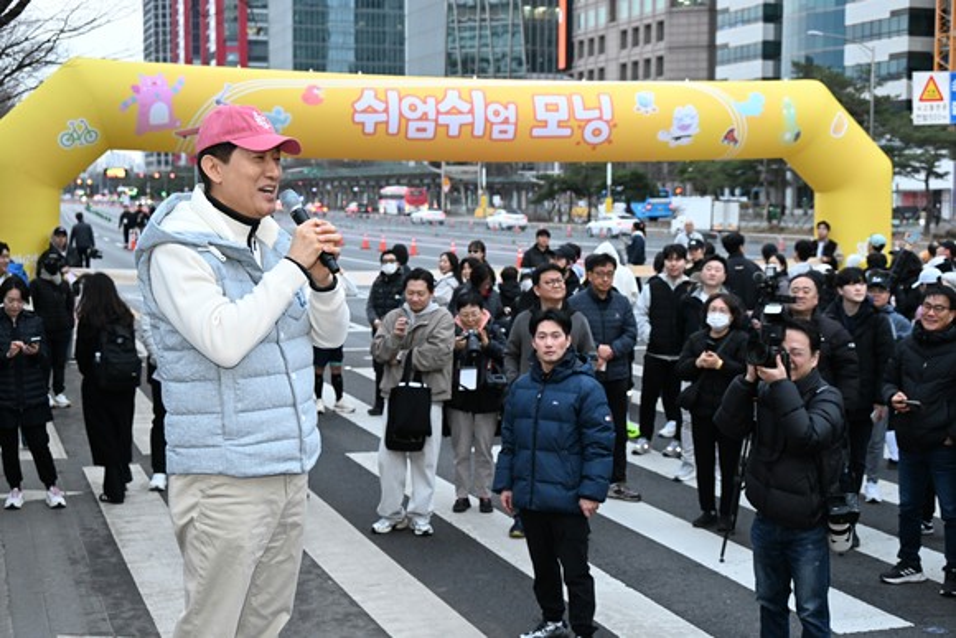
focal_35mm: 51
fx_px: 1355
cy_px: 319
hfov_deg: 38.9
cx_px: 478
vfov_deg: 26.5
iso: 2500
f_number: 5.6
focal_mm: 51
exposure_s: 1/161
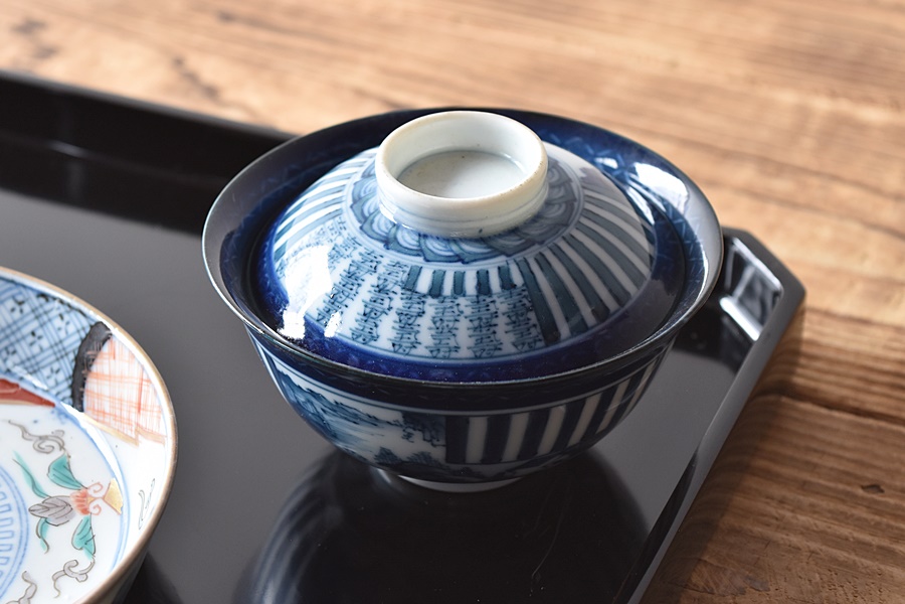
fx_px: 2074
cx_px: 452
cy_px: 302
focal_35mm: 82
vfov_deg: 16.6
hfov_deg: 24.6
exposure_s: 1/8
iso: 400
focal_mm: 55
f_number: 5.6
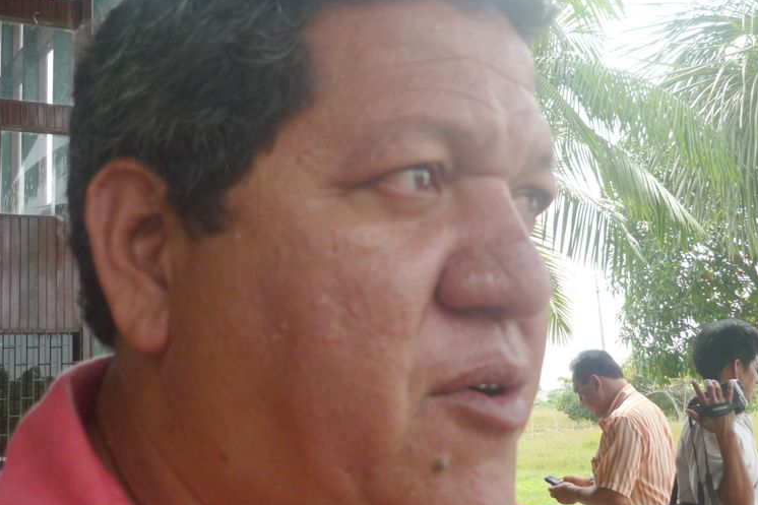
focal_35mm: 46
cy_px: 196
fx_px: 968
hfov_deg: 42.8
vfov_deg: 29.1
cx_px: 375
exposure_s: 1/400
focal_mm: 5.5
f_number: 2.8
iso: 100
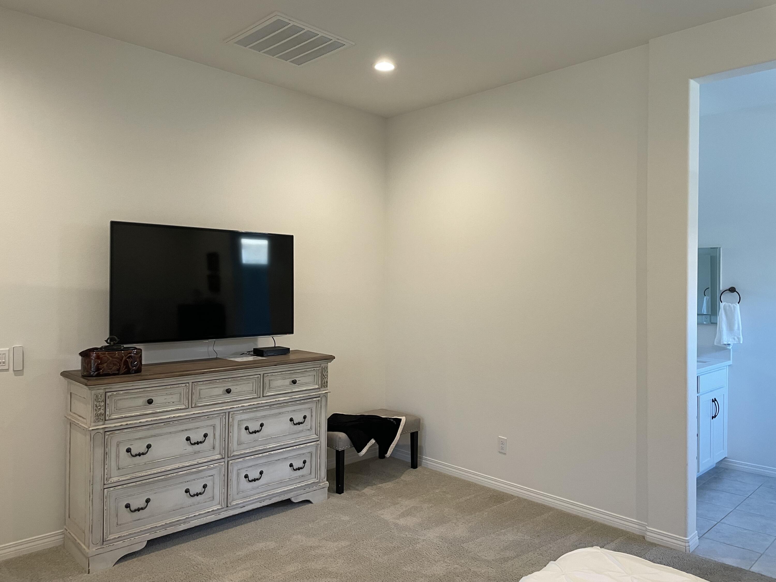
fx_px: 583
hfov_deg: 67.3
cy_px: 291
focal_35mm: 26
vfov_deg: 53.1
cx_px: 388
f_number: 1.6
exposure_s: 1/60
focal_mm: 4.2
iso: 125
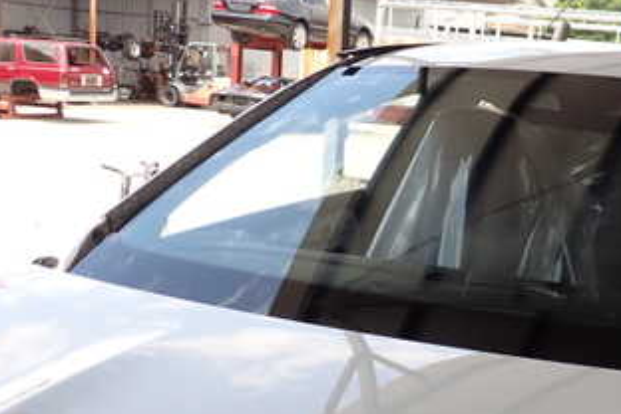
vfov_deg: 22.6
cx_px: 575
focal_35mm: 60
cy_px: 267
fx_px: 1035
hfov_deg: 31.6
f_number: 3.2
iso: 100
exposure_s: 1/320
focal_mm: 5.4
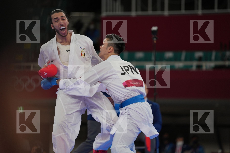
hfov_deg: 10.3
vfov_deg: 6.9
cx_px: 115
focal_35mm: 200
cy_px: 76
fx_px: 1278
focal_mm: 200
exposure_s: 1/1000
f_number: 2.8
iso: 500
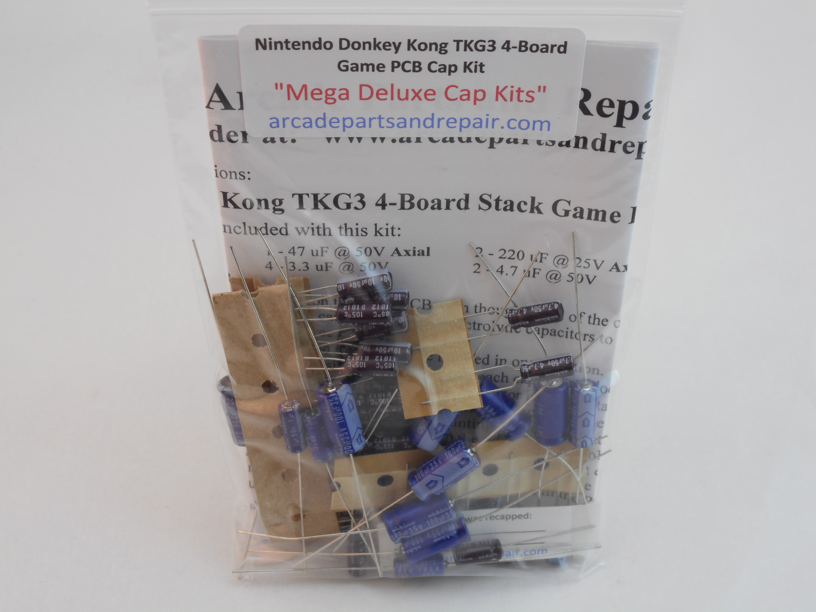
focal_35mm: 59
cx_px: 408
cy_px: 306
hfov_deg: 32.7
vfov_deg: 24.8
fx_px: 1391
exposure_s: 1/30
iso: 180
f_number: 5.1
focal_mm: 10.5
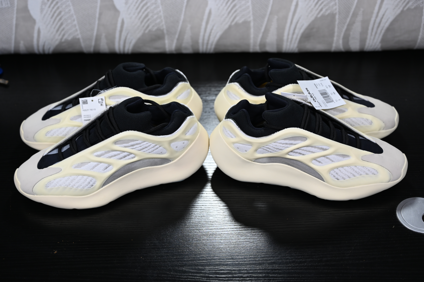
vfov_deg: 26.0
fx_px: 612
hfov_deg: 38.2
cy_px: 141
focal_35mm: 52
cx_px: 212
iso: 500
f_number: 4
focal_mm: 52
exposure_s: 1/250
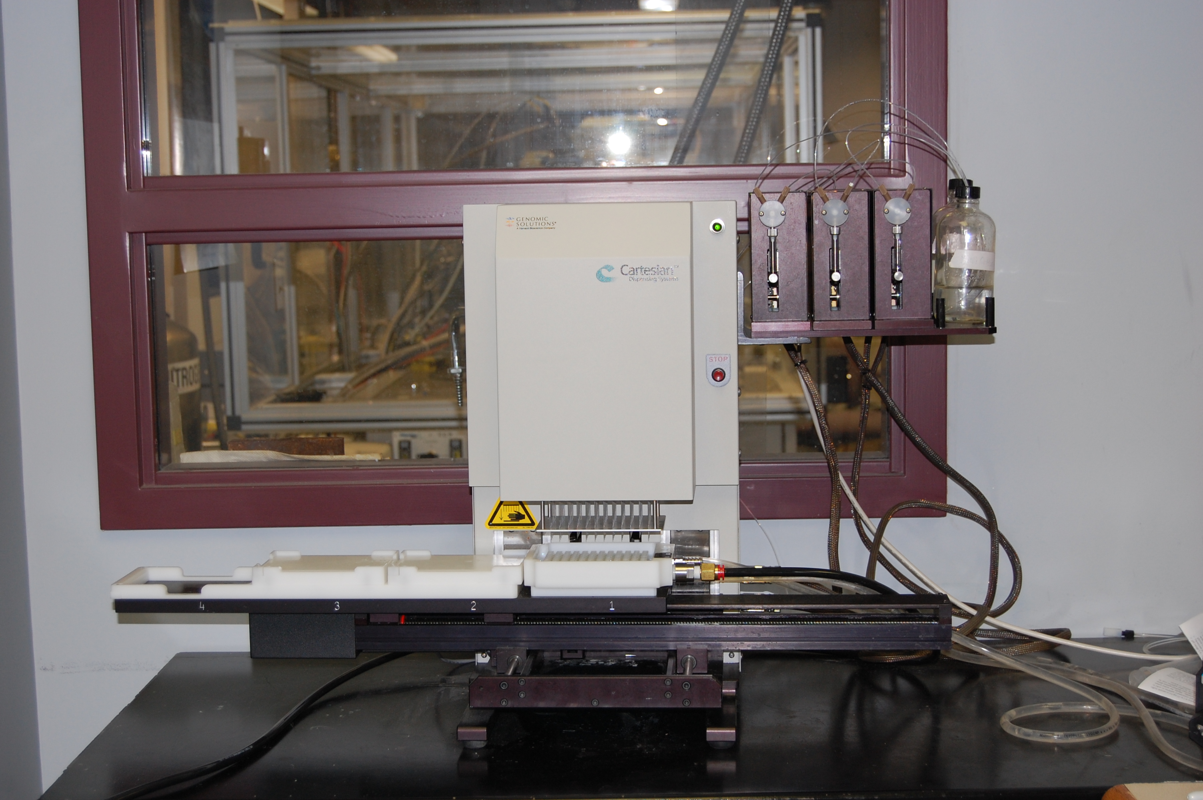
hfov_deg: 33.4
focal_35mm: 60
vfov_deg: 22.6
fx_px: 2003
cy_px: 400
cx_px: 602
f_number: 5
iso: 400
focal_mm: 40
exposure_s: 1/60
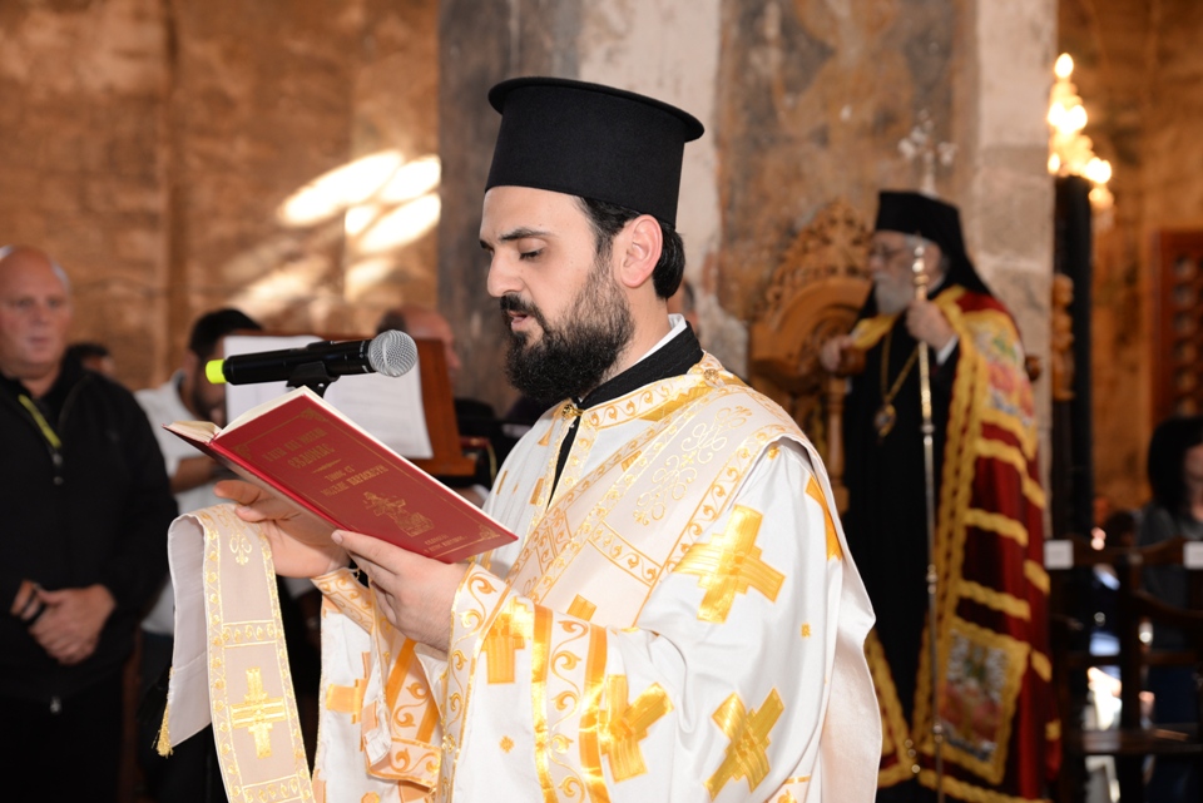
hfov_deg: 35.6
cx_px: 602
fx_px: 1872
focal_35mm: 56
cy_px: 402
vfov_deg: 24.2
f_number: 4.5
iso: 500
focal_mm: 56
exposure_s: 1/50
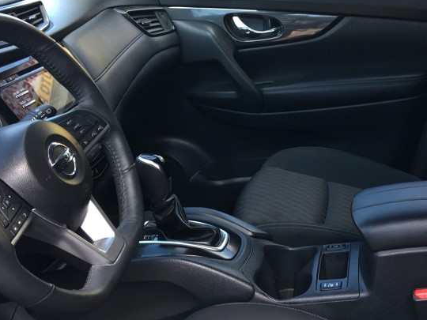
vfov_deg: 26.6
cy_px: 169
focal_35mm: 55
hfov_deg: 34.8
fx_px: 678
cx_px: 256
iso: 32
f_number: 2.2
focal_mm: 4.15
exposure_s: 1/60
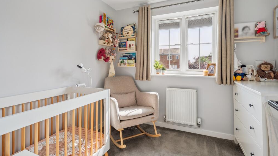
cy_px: 65
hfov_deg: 95.9
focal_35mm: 17
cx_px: 138
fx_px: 125
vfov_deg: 63.5
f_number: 5.6
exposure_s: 1/50
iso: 640
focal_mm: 16
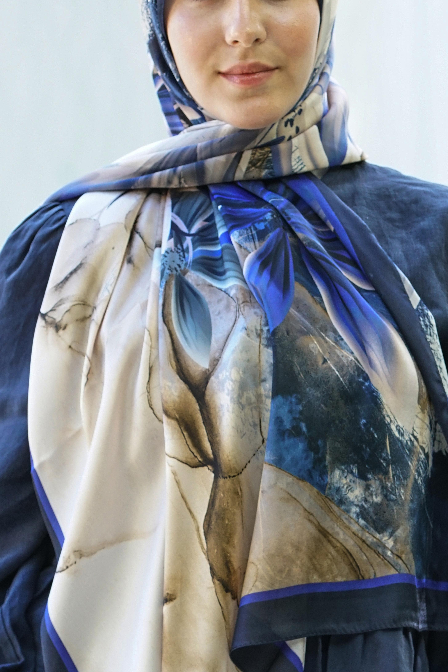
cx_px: 228
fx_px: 4180
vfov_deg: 9.2
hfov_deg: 6.1
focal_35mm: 224
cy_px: 352
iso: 640
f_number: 5
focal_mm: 123
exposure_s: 1/125
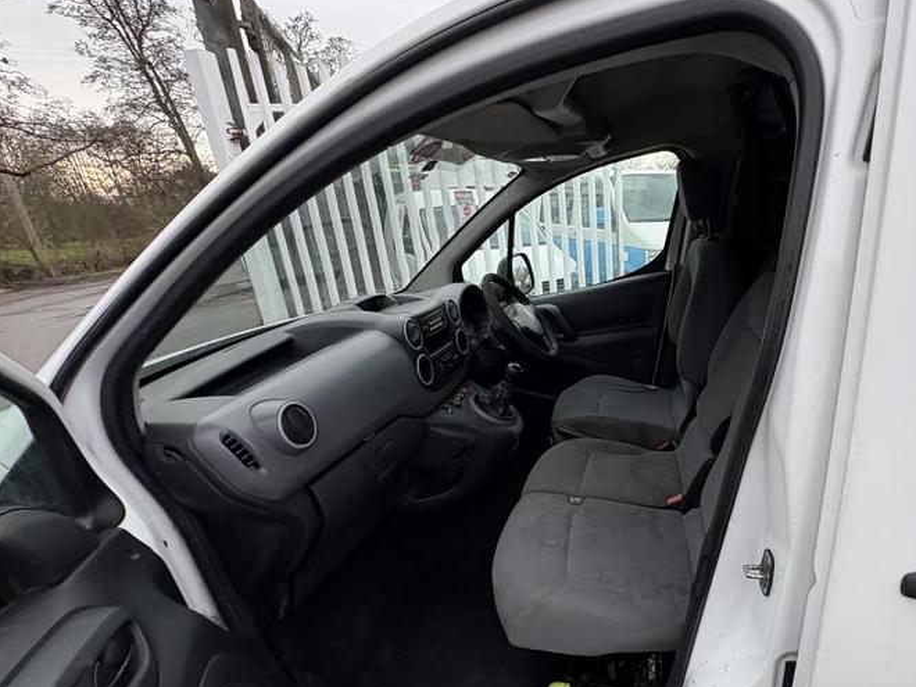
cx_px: 597
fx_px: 503
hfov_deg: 82.3
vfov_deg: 68.1
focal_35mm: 19
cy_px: 405
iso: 100
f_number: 2.2
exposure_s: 1/99
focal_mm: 2.22
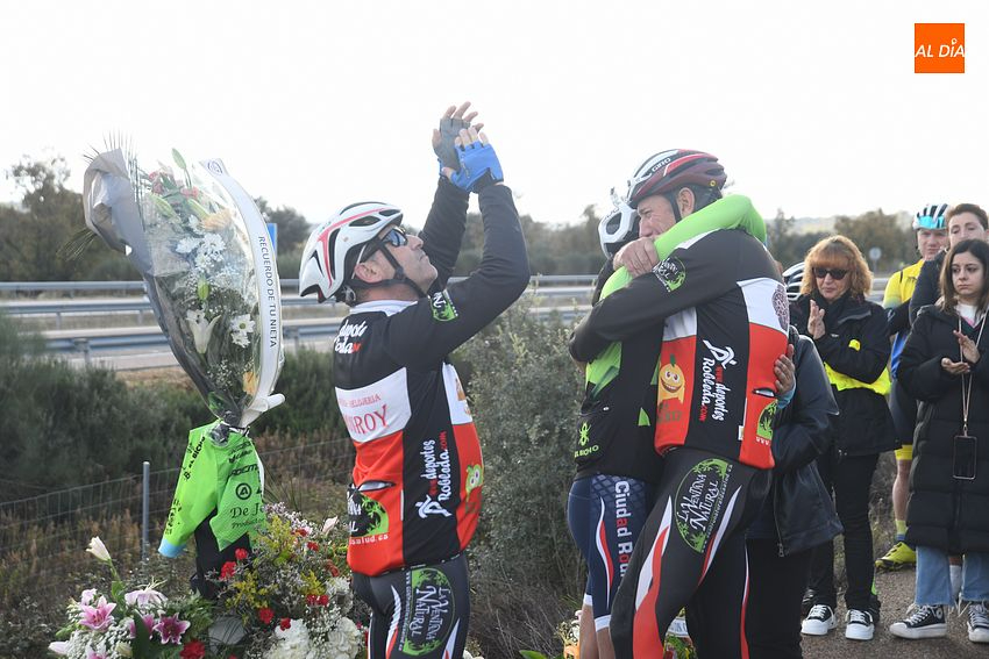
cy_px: 330
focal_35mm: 85
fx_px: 2335
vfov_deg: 16.1
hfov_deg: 23.9
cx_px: 494
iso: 250
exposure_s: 1/250
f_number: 6.3
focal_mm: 85
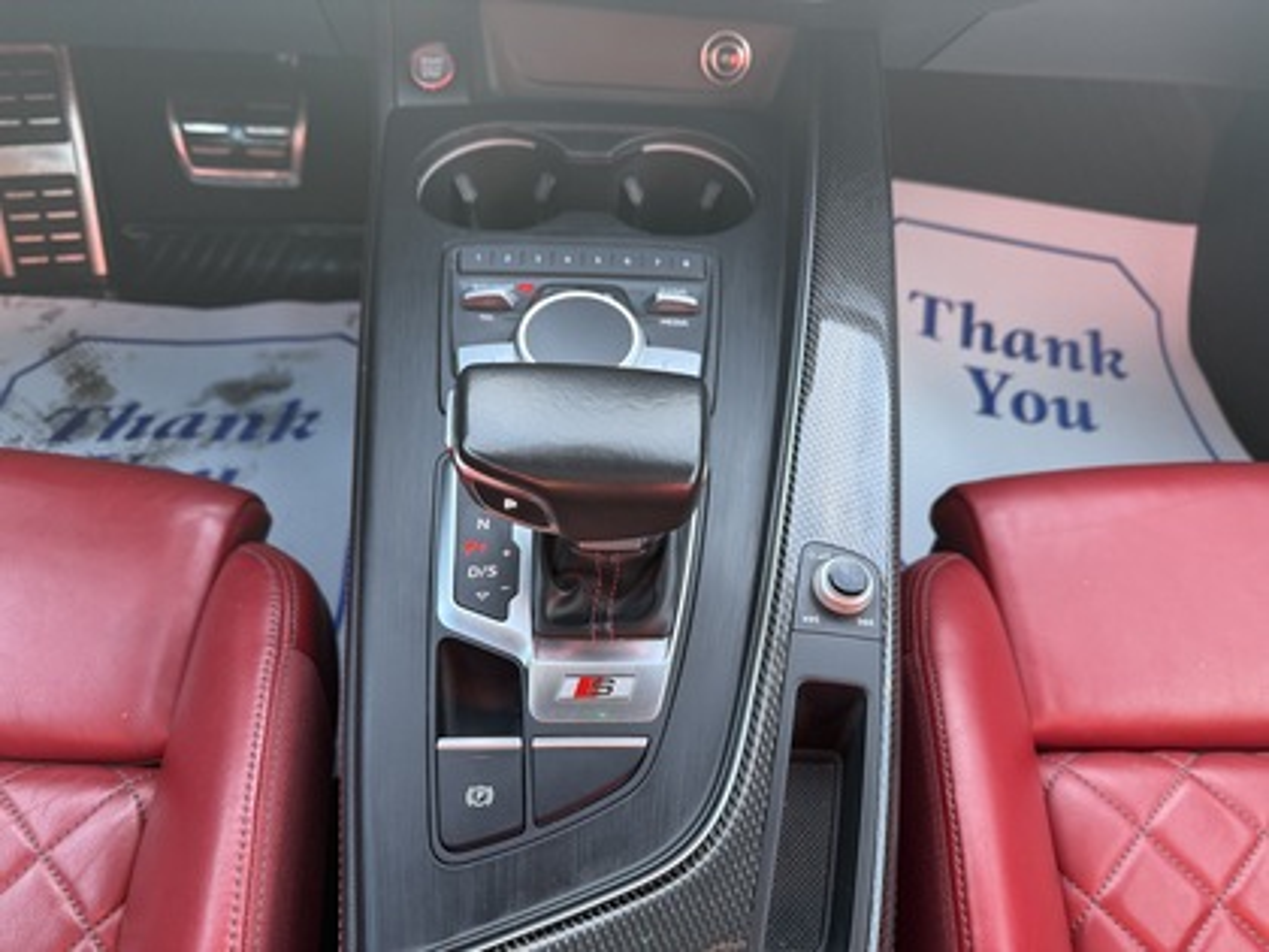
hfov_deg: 71.6
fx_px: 880
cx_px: 634
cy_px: 476
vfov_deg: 56.8
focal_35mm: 24
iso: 200
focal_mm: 6.76
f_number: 1.78
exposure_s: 1/81
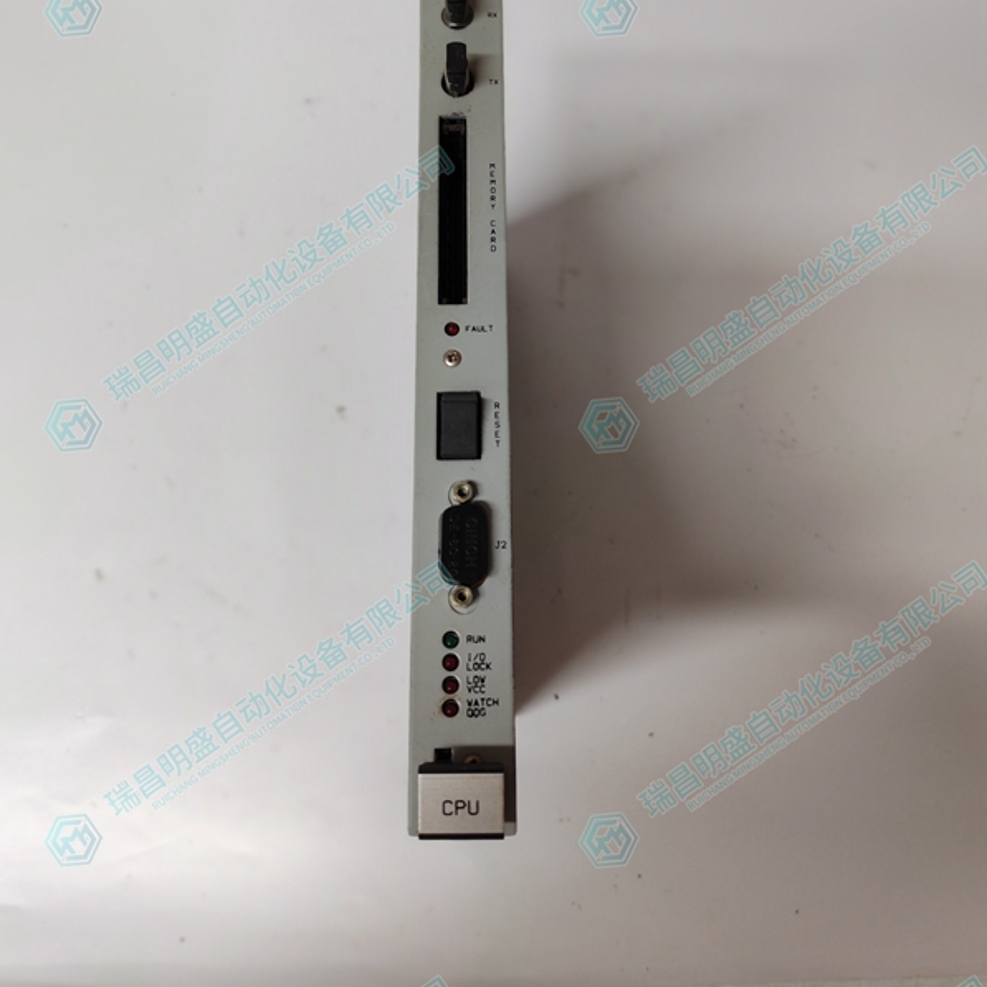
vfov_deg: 50.2
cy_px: 331
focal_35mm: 32
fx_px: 1032
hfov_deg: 51.1
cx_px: 493
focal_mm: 6.12
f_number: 2.4
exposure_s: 1/100
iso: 640
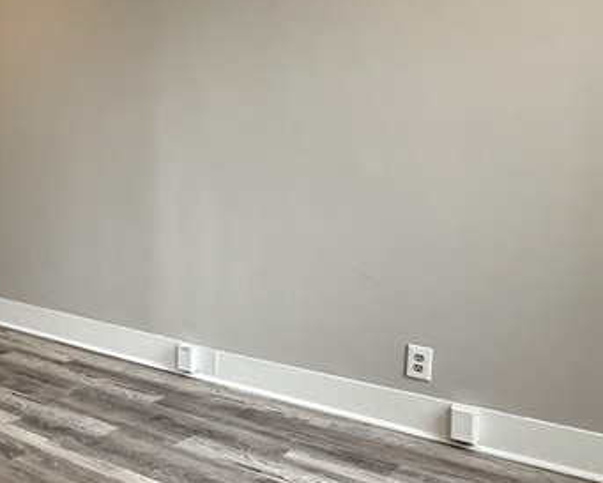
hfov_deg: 38.0
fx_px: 732
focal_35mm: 41
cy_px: 177
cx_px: -44
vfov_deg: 36.3
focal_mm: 2.22
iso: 160
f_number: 2.2
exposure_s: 1/120
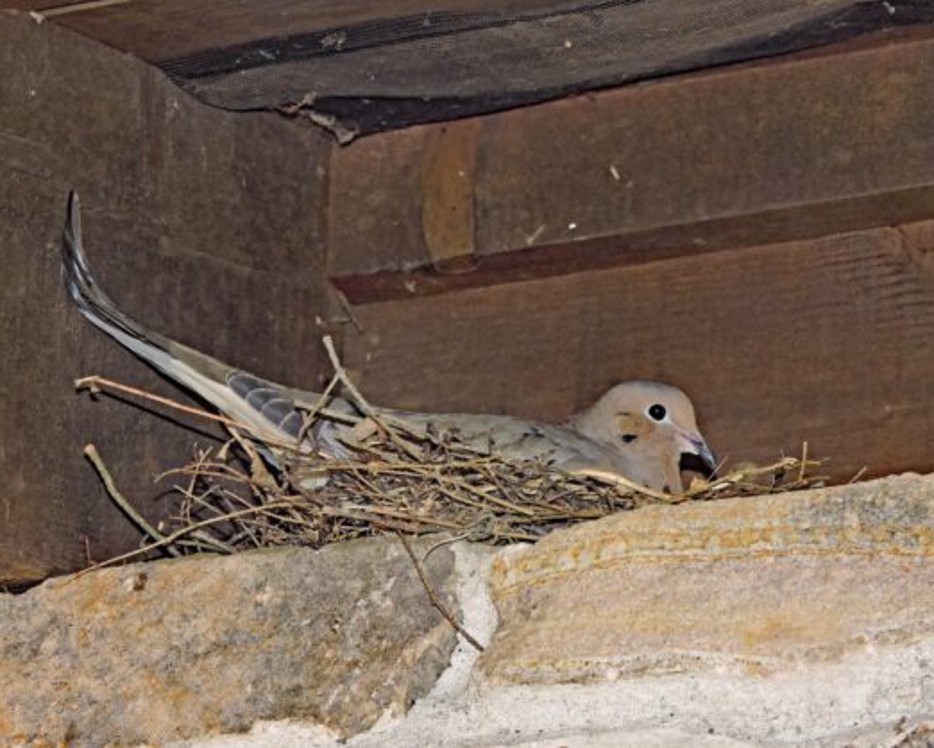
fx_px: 4922
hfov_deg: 10.8
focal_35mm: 178
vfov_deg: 8.7
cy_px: 374
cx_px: 494
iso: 200
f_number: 5.2
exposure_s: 1/60
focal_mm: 30.5
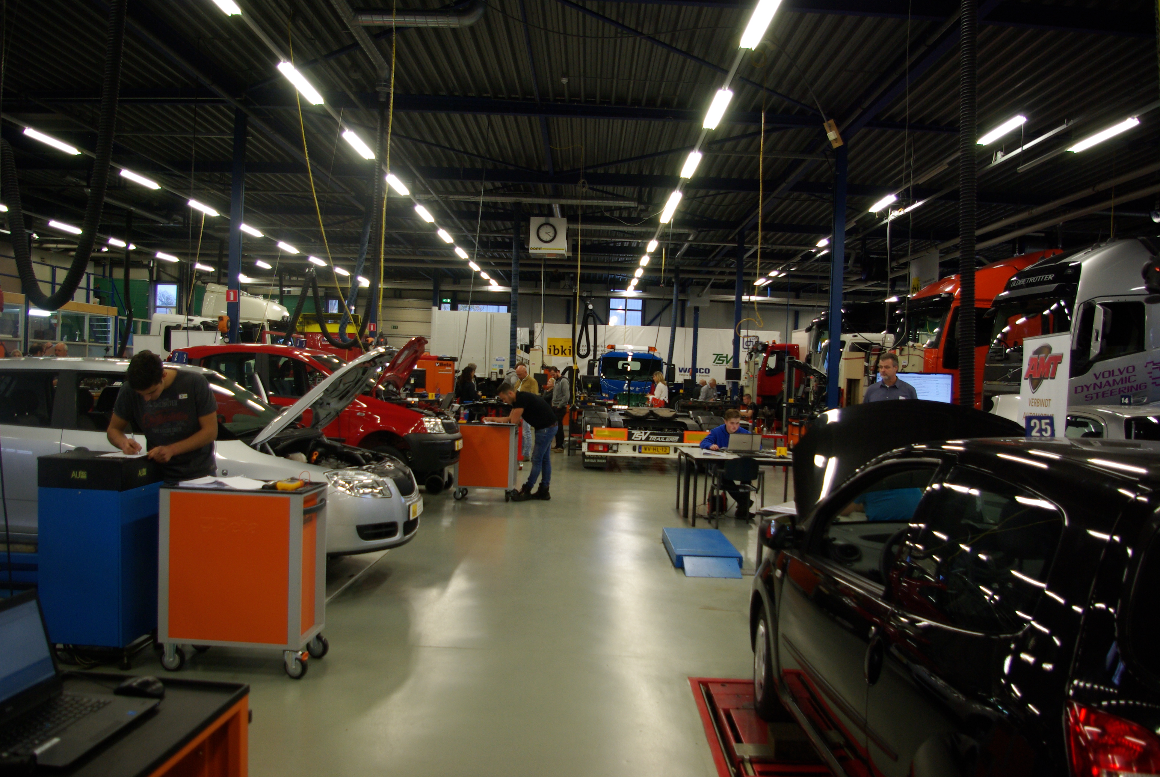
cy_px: 388
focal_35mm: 27
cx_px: 580
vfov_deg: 48.0
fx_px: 871
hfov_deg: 67.3
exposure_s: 1/30
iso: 320
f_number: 3.5
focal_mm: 18
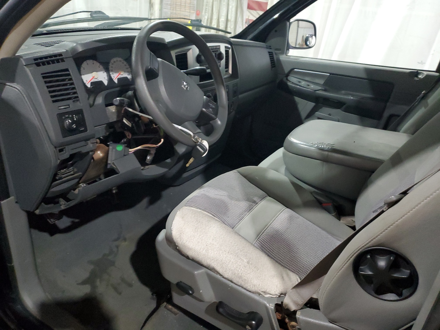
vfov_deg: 53.1
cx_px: 220
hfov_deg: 67.3
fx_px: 330
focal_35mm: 26
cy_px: 165
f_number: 1.5
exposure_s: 1/60.2
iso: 391
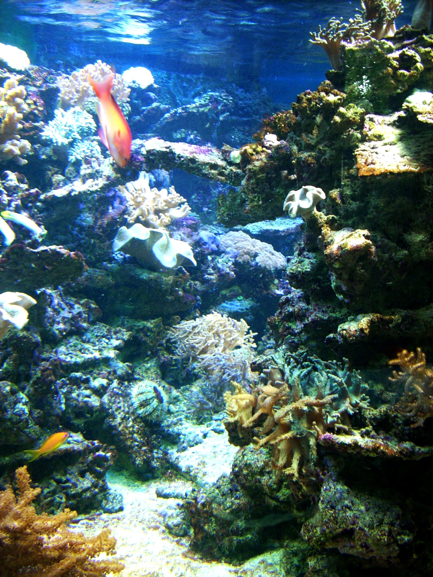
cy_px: 288
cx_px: 216
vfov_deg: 50.1
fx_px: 617
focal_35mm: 37
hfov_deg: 38.7
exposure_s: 1/15
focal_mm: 6.2
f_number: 2.8
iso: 200
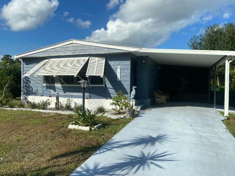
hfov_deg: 67.3
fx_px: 177
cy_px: 88
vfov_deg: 53.1
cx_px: 118
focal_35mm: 26
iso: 32
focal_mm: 4.25
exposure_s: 1/4808
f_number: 1.8
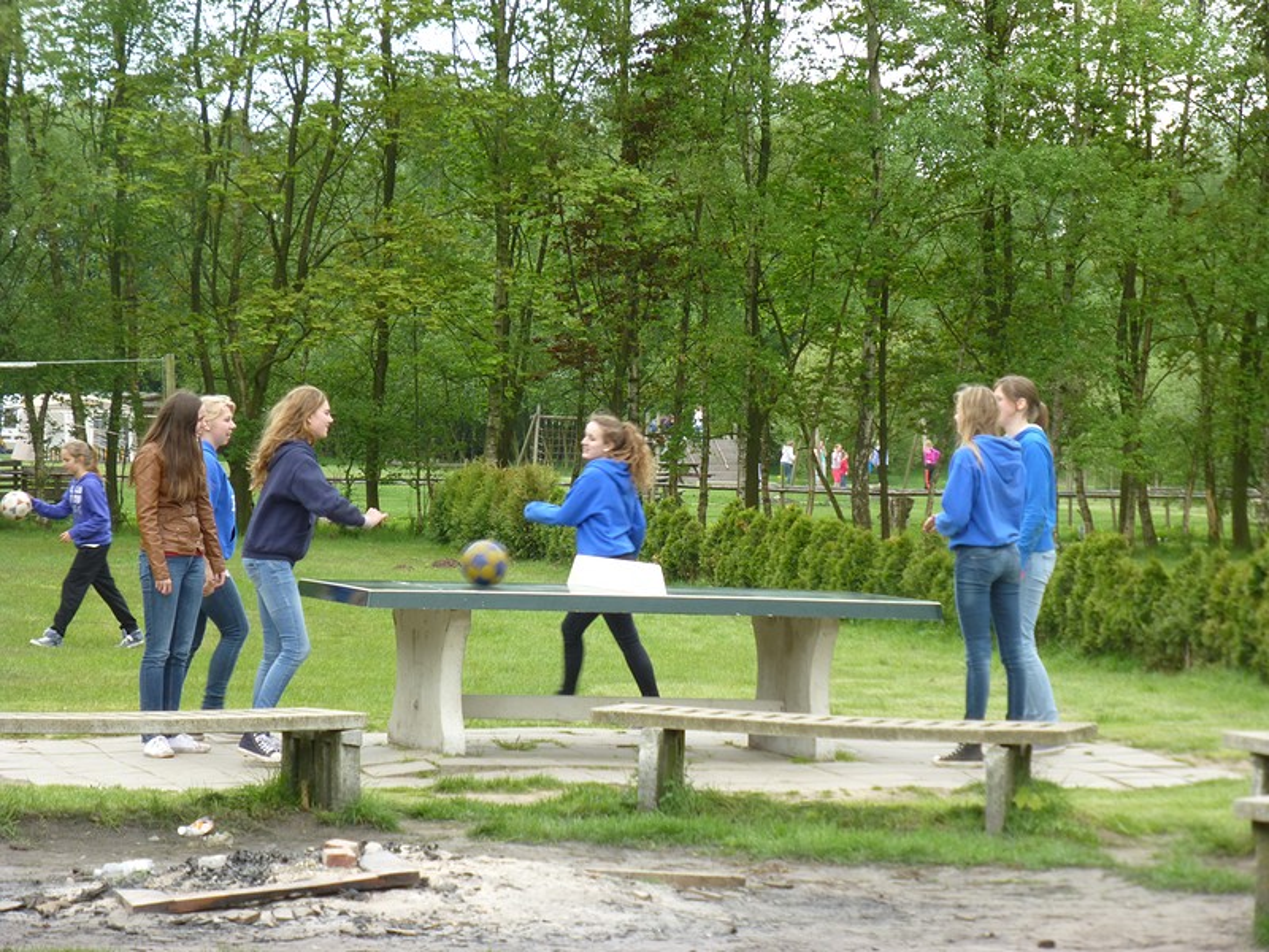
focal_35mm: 154
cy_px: 476
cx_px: 634
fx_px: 5646
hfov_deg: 12.8
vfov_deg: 9.6
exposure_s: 1/60
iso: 125
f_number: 5.4
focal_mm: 27.6
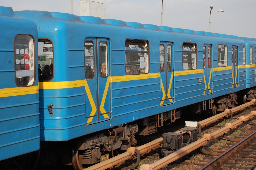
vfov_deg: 16.5
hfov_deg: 24.6
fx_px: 586
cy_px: 85
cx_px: 128
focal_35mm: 82
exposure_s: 1/250
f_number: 8
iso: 200
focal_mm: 55
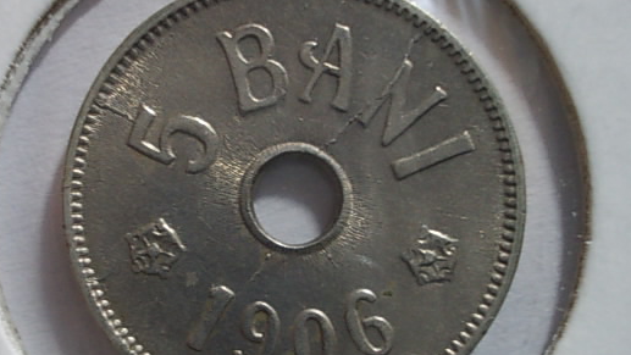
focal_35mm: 58
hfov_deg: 35.9
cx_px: 245
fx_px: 971
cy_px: 262
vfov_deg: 20.6
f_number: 3.3
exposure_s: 1/5
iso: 200
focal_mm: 6.1
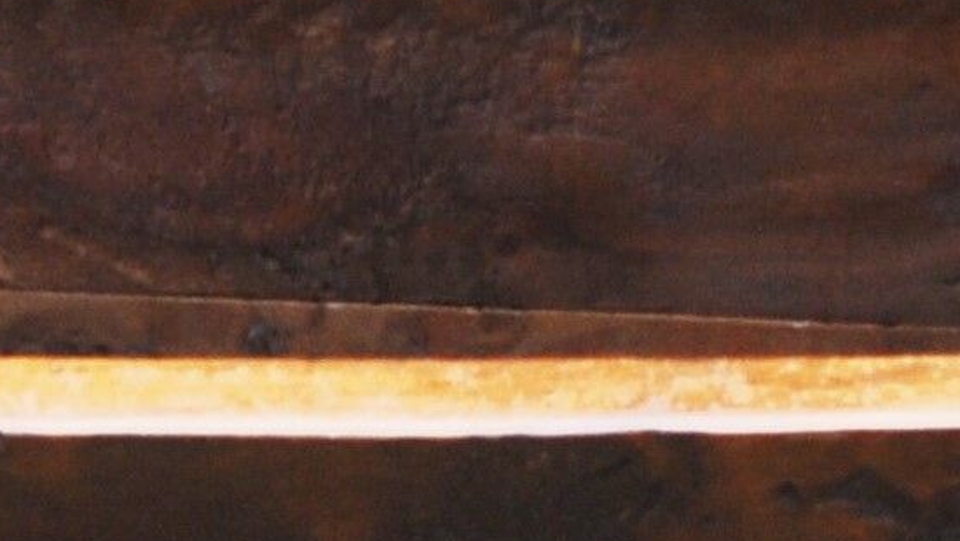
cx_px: 38
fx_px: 8099
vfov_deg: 3.7
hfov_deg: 6.8
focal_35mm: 318
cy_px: 2016
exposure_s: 1/125
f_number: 5.6
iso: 280
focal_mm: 26
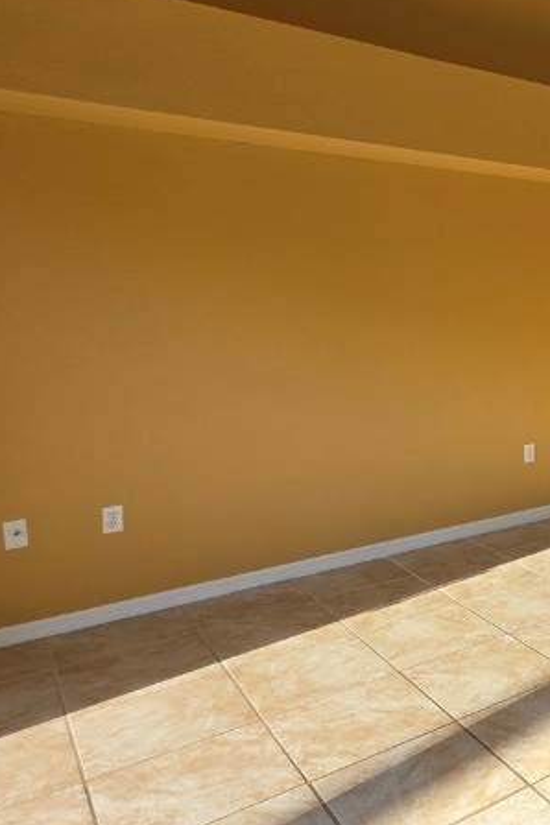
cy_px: 327
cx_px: 699
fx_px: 710
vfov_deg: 59.7
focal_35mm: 31
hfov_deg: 32.7
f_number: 1.9
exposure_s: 1/441
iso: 40
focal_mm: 2.2
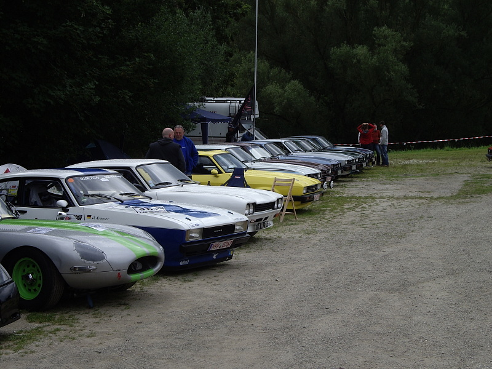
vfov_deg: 18.9
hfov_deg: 25.0
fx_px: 1109
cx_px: 246
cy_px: 184
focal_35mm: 78
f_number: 4.3
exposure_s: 1/320
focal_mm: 16.3
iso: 50
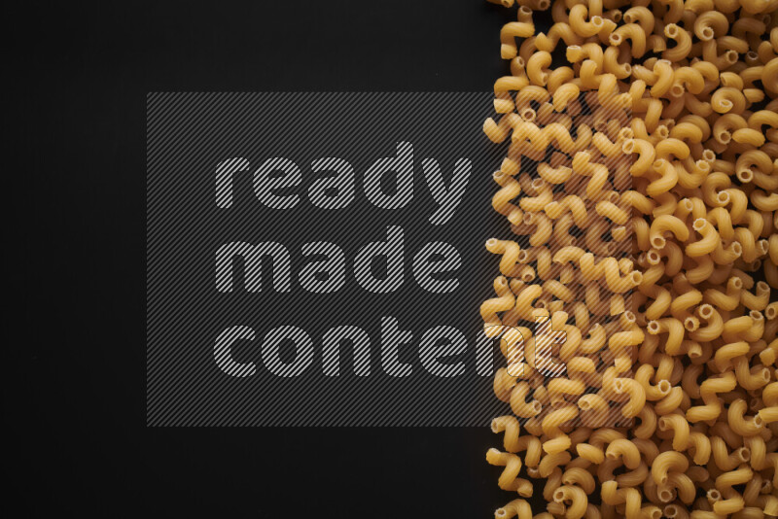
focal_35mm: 50
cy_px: 260
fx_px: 1081
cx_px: 389
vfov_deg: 27.0
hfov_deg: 39.6
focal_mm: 50
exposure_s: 1/100
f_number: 8
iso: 160
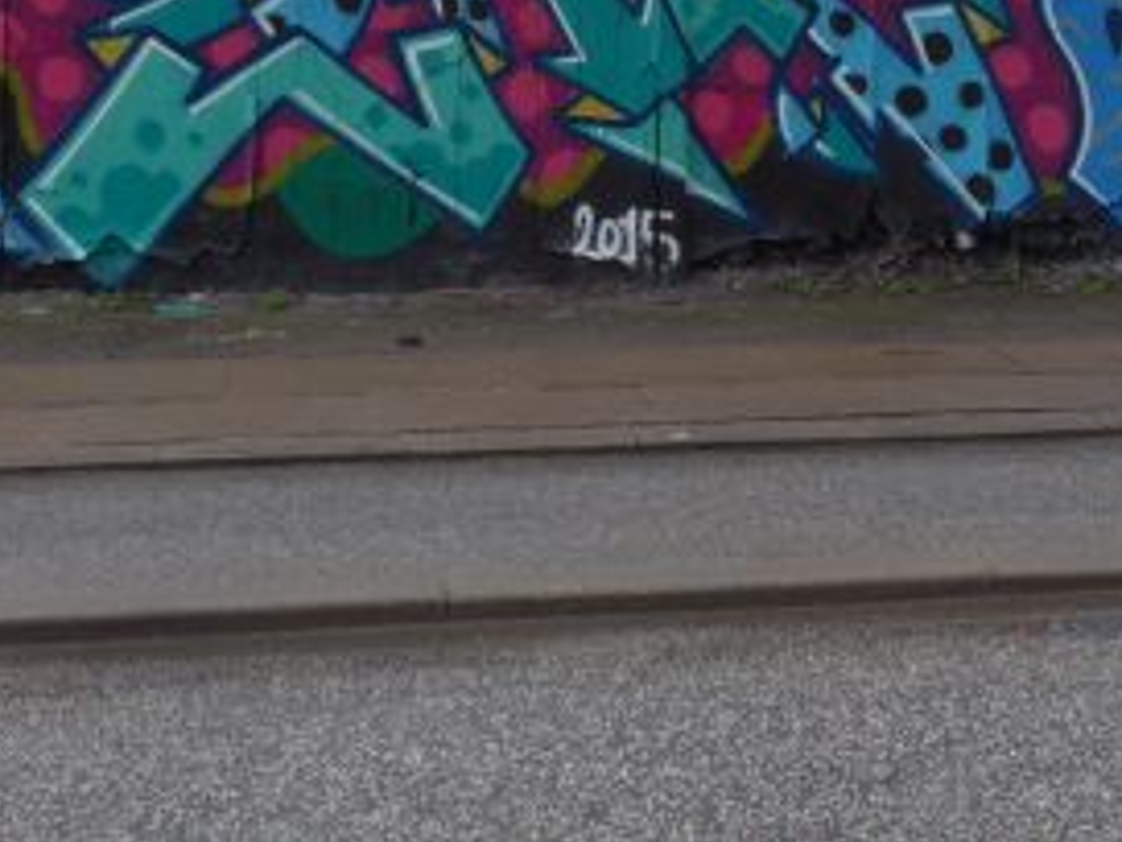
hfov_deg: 24.1
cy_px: 76
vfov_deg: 17.9
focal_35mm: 81
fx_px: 2625
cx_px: 656
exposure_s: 1/100
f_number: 3
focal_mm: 9.5
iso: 80
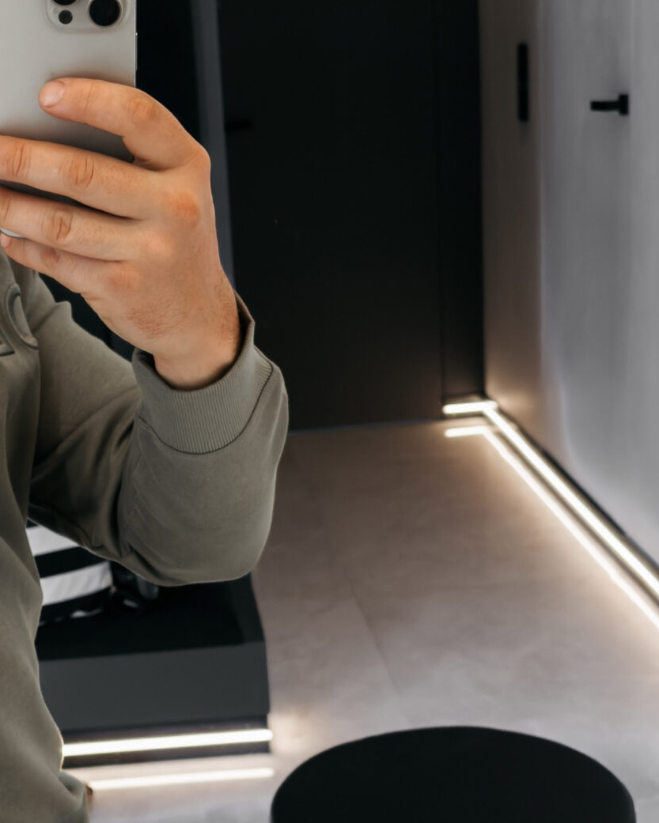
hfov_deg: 24.5
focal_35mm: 60
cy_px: 539
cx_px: 32
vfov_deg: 31.2
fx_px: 1463
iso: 200
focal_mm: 6.76
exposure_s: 1/120
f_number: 1.8
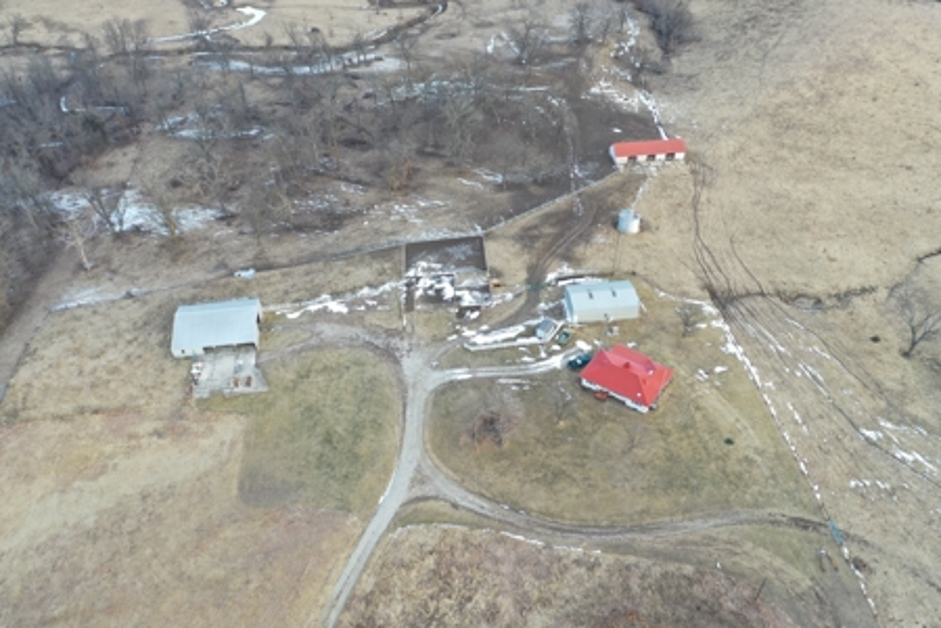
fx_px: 732
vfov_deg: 46.4
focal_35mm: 28
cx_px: 470
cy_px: 314
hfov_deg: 65.5
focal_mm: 10.26
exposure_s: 1/80
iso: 100
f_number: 3.5
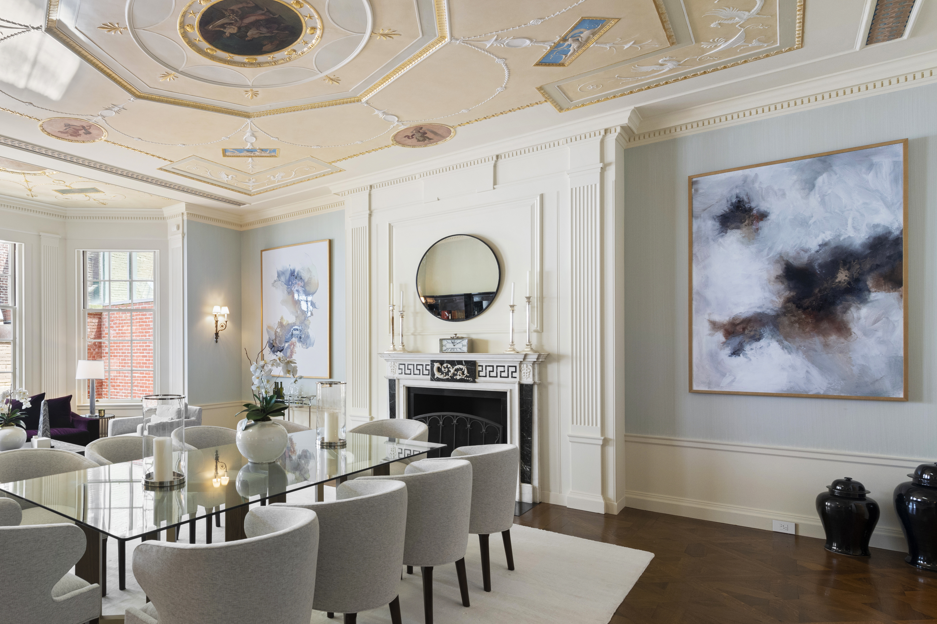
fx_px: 547
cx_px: 271
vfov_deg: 59.1
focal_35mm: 21
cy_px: 366
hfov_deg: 77.0
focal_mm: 14
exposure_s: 1/6
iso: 400
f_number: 8
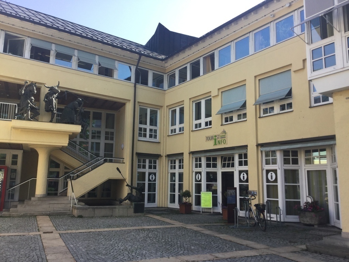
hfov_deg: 58.4
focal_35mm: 31
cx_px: 174
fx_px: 313
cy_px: 131
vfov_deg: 45.4
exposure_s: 1/348
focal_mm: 3.3
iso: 25
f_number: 2.4
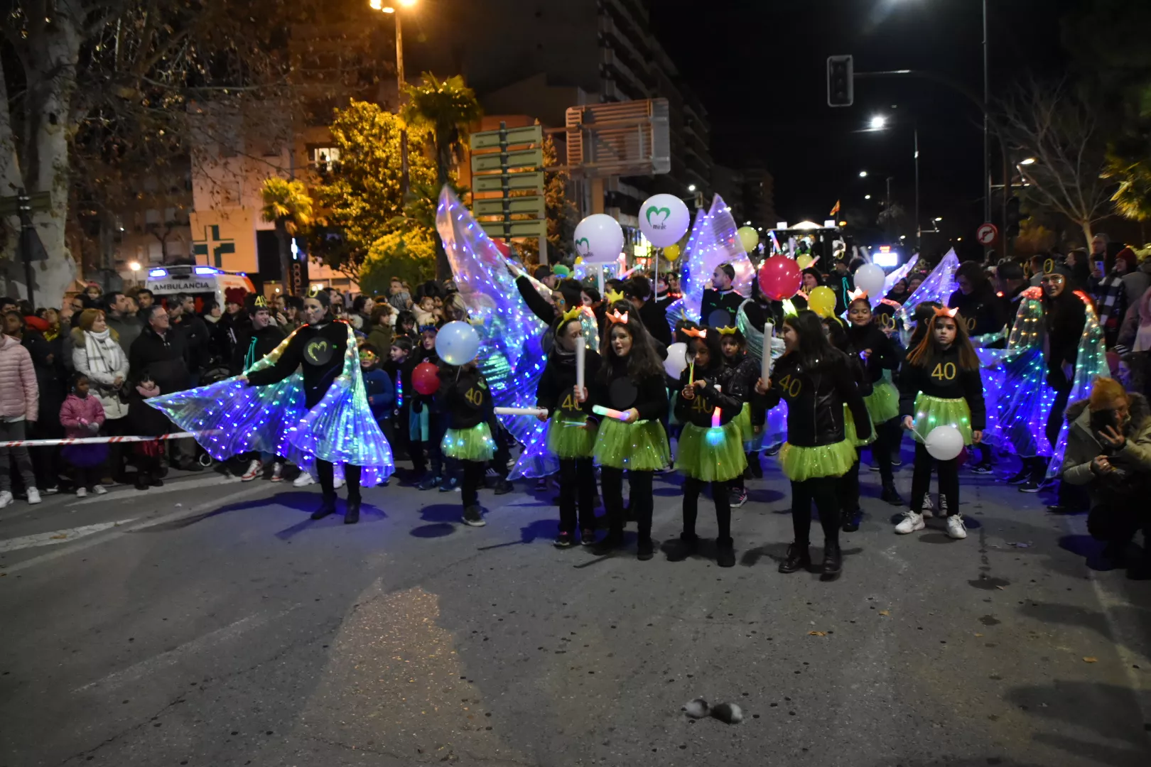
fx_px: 863
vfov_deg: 47.9
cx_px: 576
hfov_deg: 67.4
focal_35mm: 27
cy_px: 384
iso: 3600
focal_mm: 18
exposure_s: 1/60
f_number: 3.5
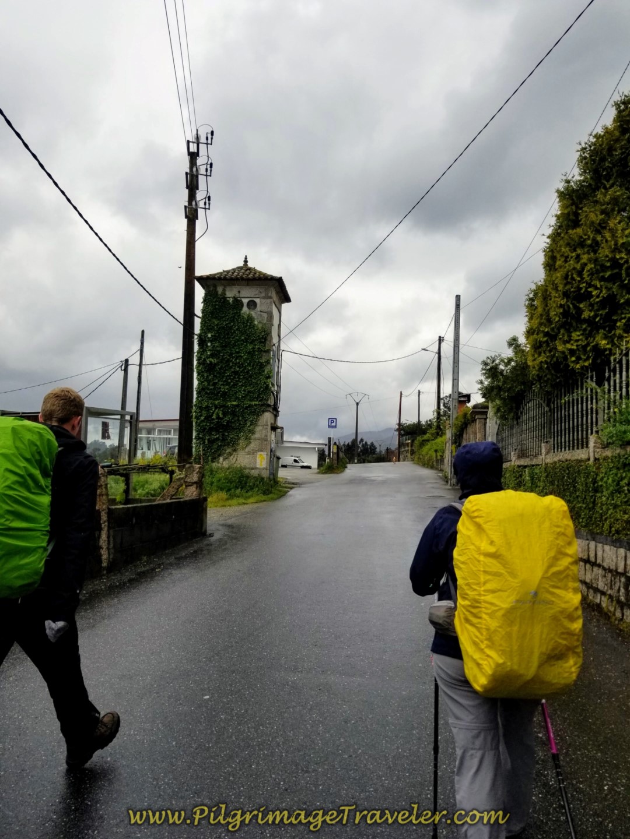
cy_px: 420
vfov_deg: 67.3
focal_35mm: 26
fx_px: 631
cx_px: 315
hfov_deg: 53.1
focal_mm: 4.3
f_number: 1.7
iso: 50
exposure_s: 1/2680
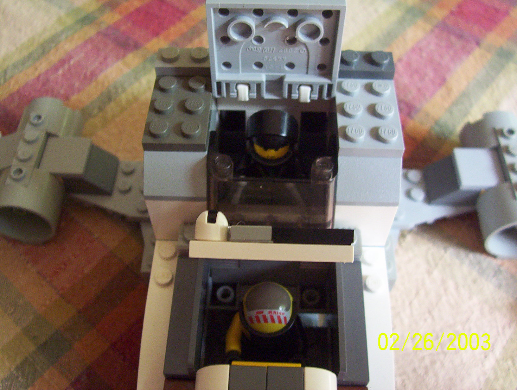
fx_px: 644
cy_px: 195
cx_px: 258
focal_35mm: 43
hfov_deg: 43.8
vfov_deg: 33.7
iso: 200
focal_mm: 5.77
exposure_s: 1/44.5
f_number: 2.73
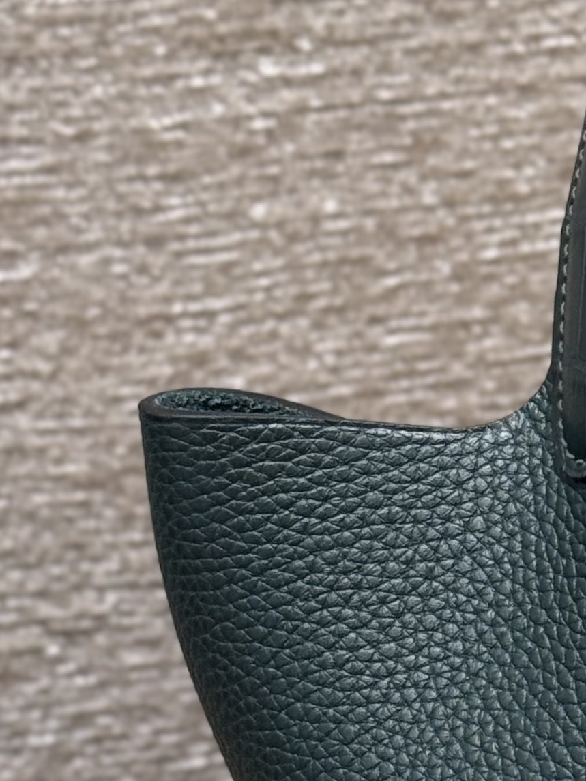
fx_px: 3814
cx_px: 961
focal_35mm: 169
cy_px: 642
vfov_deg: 11.6
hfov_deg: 8.5
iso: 100
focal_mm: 6.76
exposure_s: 1/63
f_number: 1.78
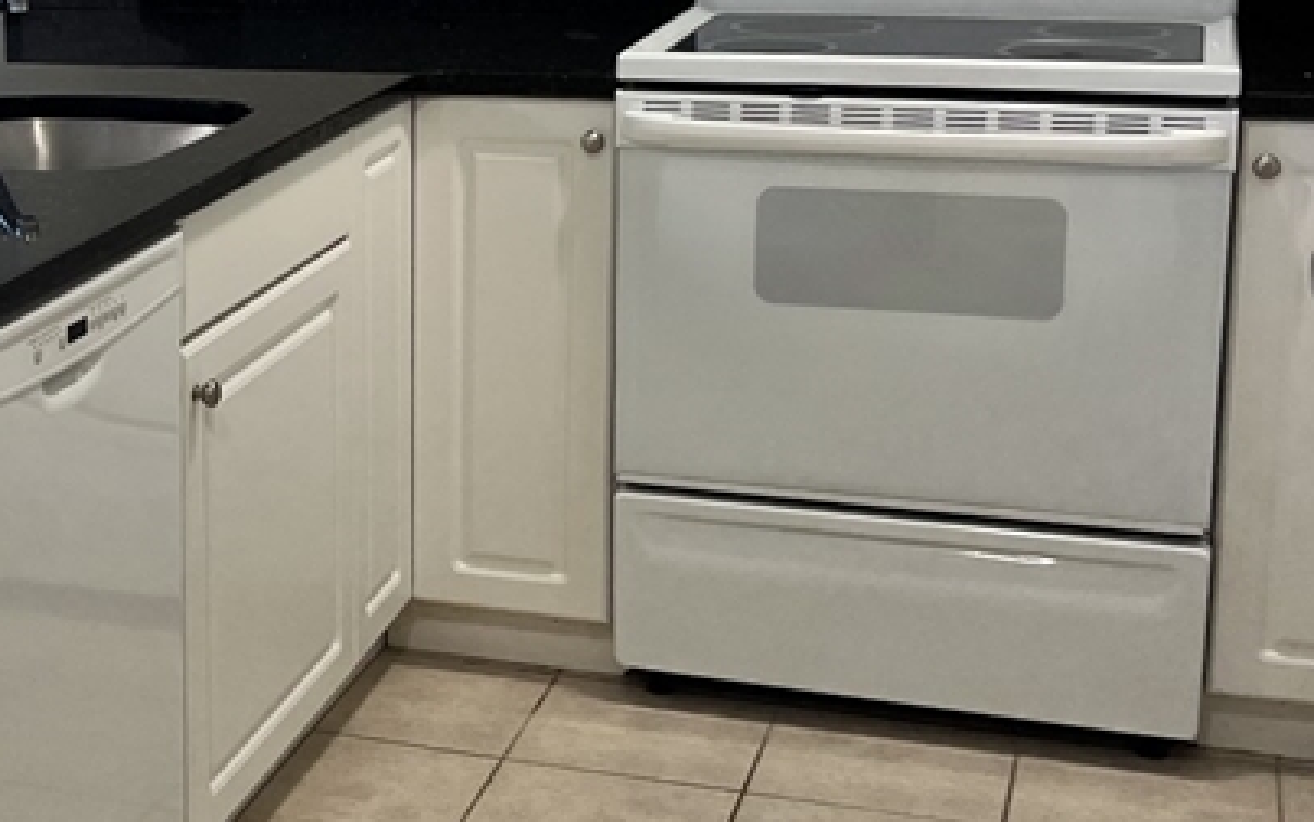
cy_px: 241
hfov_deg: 28.4
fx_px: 2507
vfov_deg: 18.5
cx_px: 166
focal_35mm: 70
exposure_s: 1/136
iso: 64
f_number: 1.5
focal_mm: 5.7
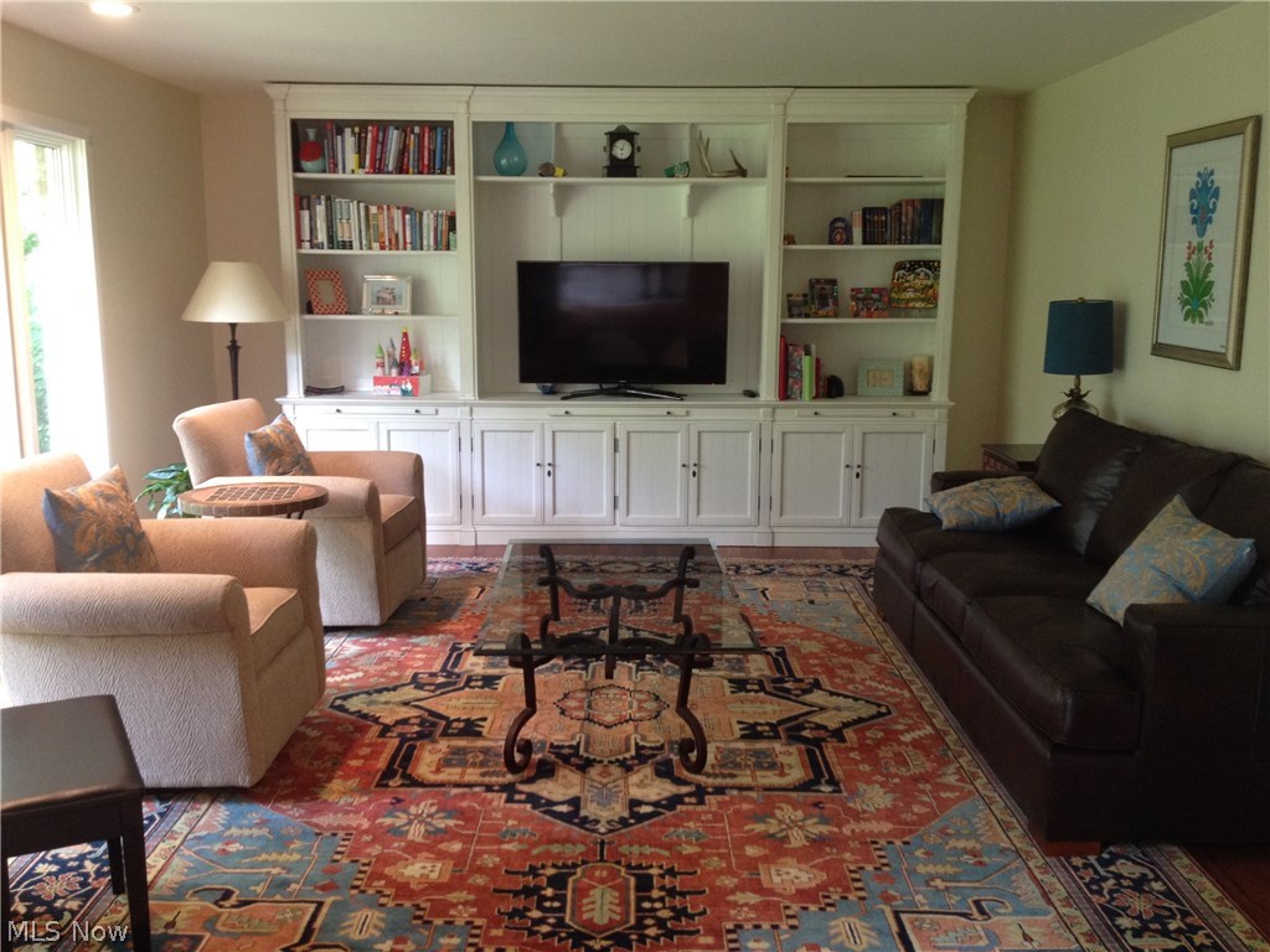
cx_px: 635
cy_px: 476
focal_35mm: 35
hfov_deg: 52.6
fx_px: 1284
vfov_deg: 40.7
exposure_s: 1/20
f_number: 2.4
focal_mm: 4.28
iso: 160
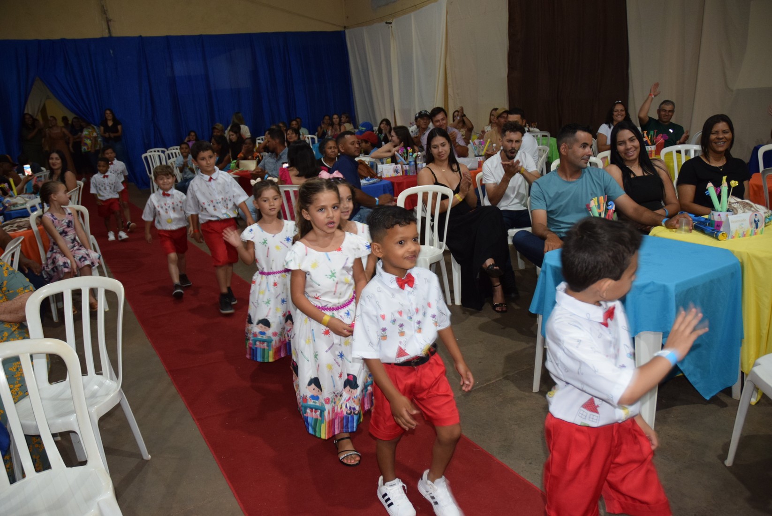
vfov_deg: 48.0
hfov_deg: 67.3
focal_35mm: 27
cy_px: 258
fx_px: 579
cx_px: 386
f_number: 3.5
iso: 1100
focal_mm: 18
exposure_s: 1/60
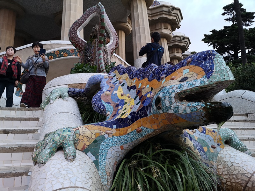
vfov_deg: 51.4
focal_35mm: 27
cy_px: 96
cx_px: 128
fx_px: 199
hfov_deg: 65.3
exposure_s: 1/50
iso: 200
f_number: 1.8
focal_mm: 3.95
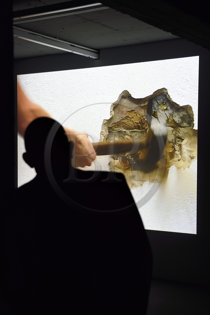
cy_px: 158
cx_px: 105
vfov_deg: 39.6
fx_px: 438
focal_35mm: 50
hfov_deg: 27.0
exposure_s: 1/40
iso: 1600
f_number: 4
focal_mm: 50
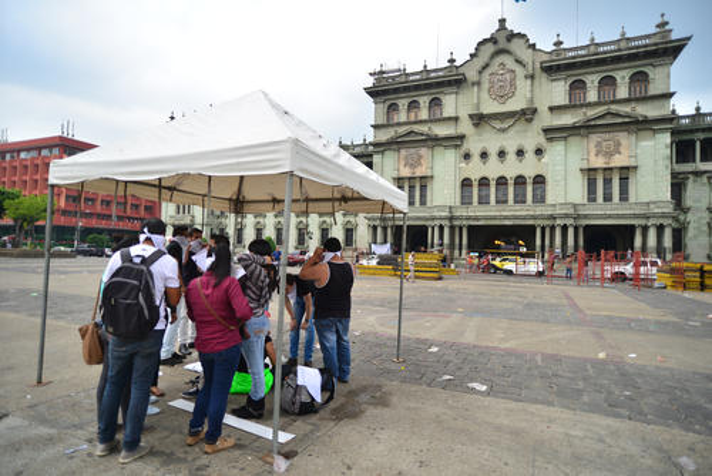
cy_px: 238
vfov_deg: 62.0
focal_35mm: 20
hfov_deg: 83.9
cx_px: 356
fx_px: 396
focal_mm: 20
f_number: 2.8
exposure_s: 1/200
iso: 125
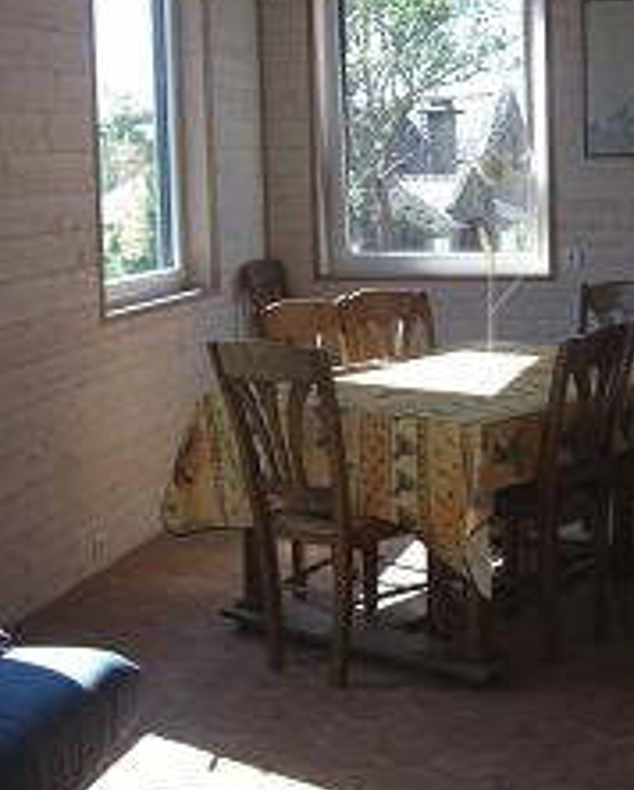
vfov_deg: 30.9
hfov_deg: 24.9
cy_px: 320
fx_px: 1429
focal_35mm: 61
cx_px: 419
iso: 80
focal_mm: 7.9
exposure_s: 1/160
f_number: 2.8
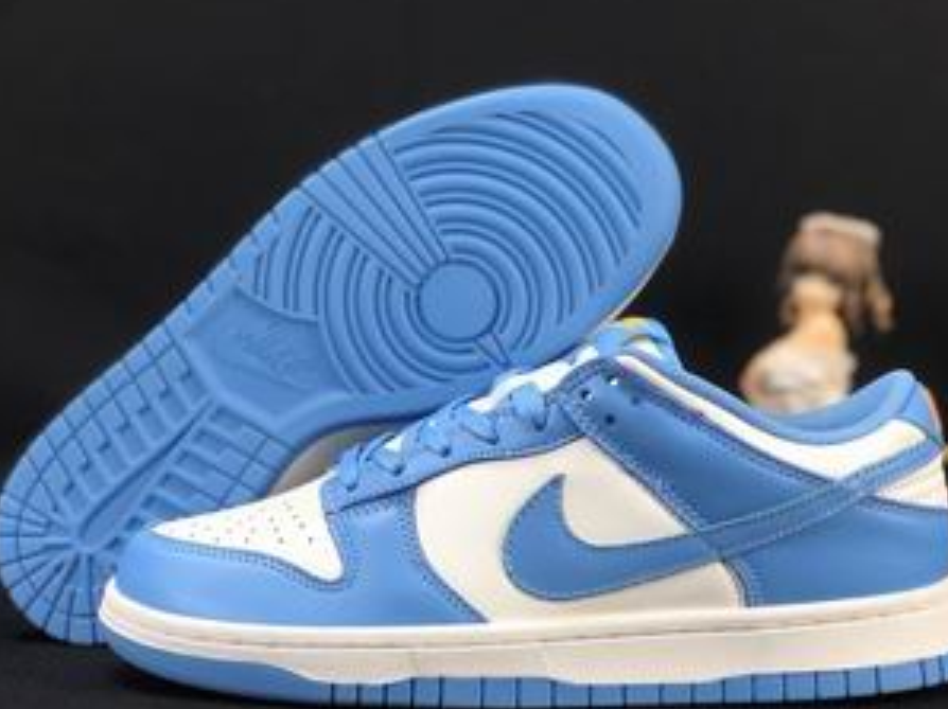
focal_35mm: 67
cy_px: 394
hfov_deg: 29.0
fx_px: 1833
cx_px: 468
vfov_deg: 21.9
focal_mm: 6.6
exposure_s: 1/30
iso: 32
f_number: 2.8
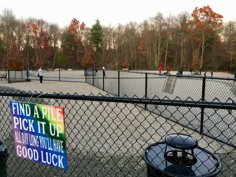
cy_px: 88
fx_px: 198
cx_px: 118
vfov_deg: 48.2
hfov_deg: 61.6
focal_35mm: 29
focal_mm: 4.15
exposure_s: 1/30
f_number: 2.2
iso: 32
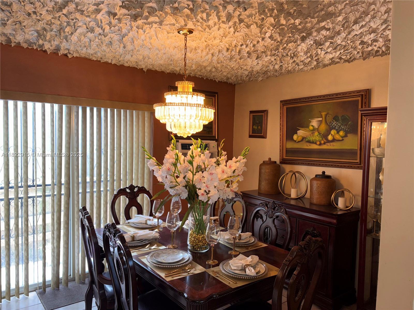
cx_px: 207
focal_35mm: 26
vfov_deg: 53.1
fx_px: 311
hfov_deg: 67.3
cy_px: 155
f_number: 1.6
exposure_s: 1/16
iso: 40
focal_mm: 5.96
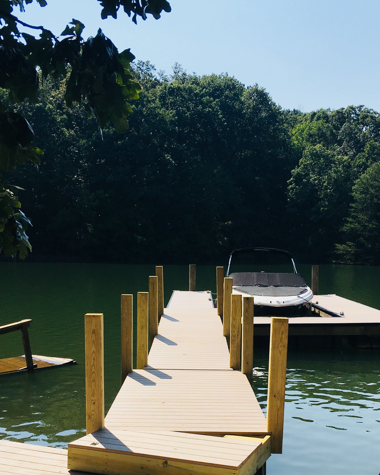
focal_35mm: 46
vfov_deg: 39.9
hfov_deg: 32.7
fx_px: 647
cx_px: 212
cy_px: 315
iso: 25
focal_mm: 4.15
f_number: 2.2
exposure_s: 1/2331
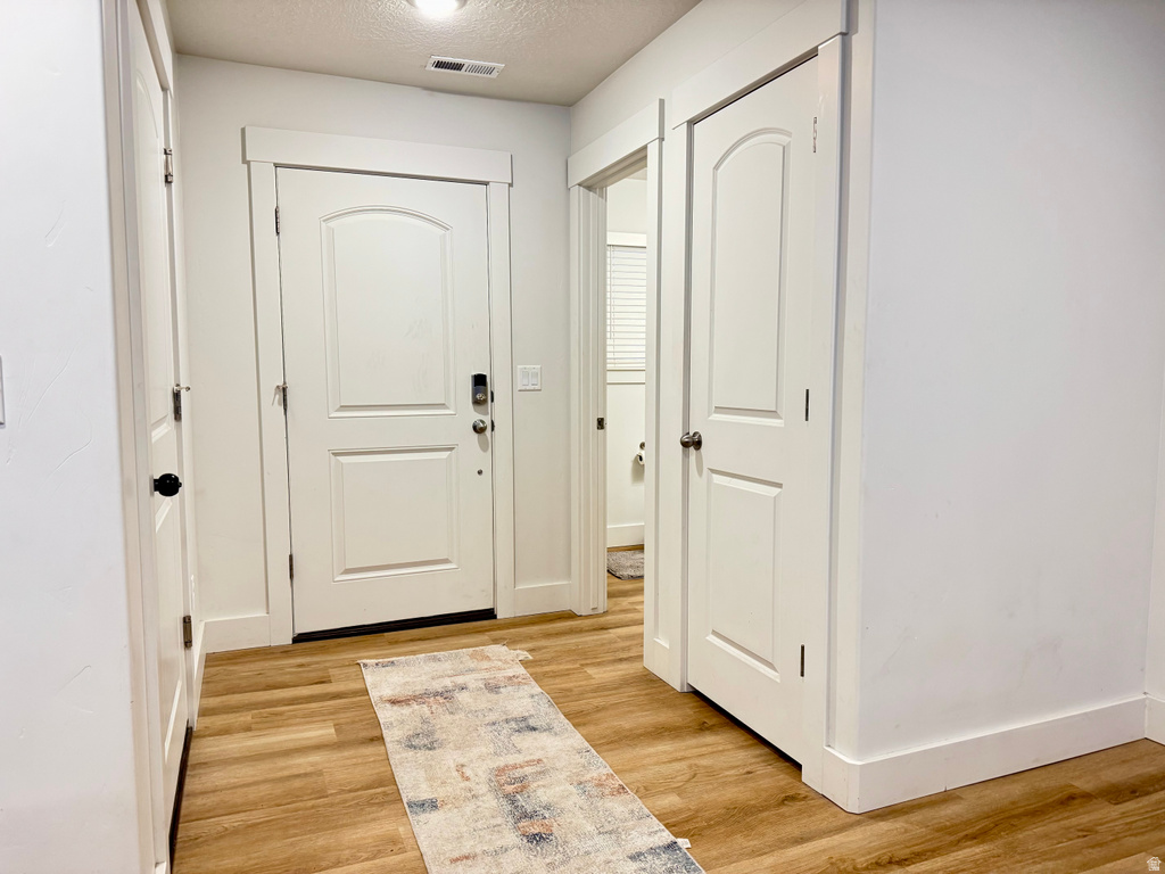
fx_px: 808
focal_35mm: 24
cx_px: 582
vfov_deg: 56.8
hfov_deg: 71.6
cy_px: 437
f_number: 1.78
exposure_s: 1/60
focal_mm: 6.76
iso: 250
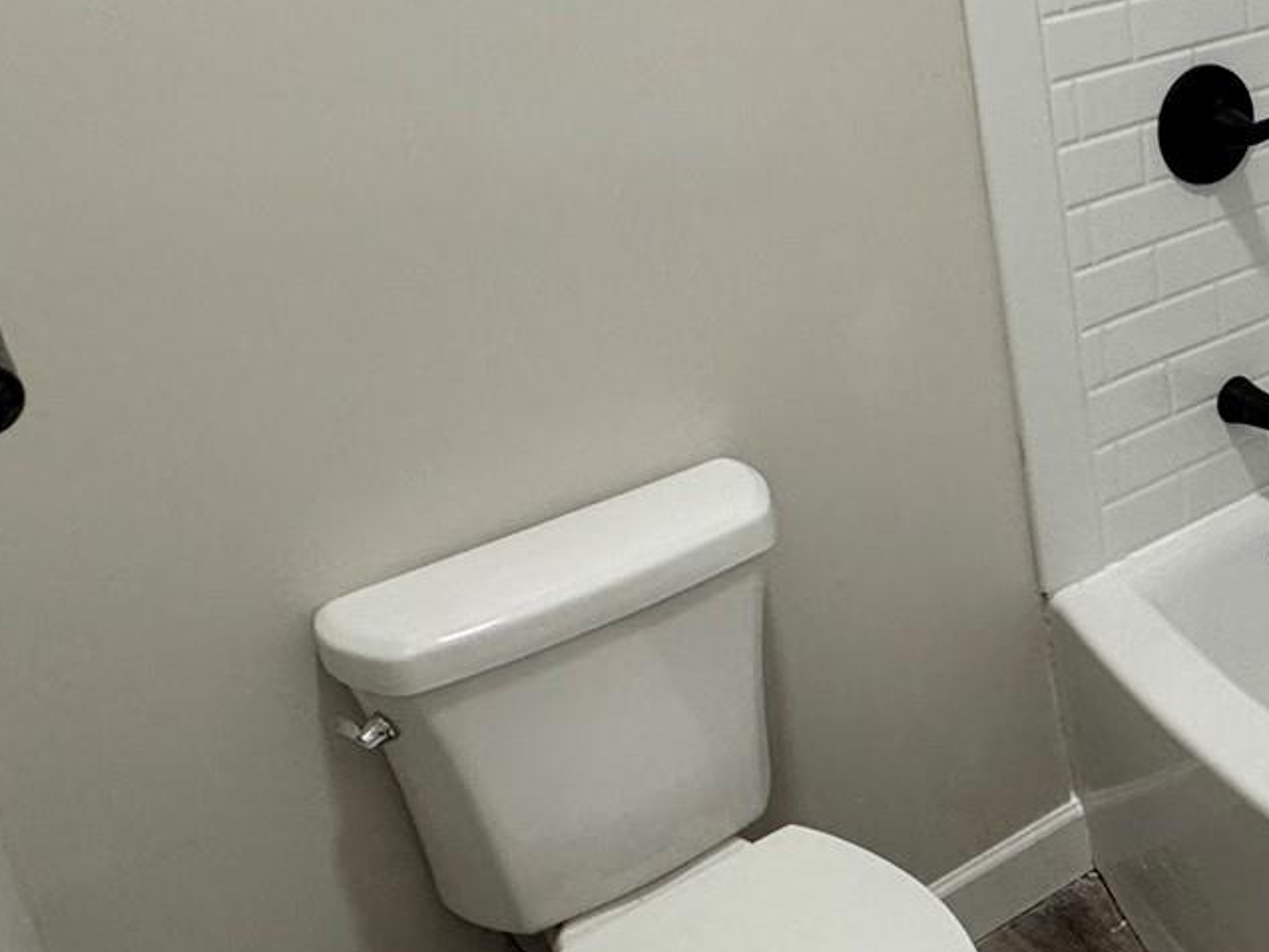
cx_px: 1213
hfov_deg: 38.3
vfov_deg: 31.3
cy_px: 183
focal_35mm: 45
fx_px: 1650
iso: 250
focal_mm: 2.22
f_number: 2.2
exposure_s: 1/60
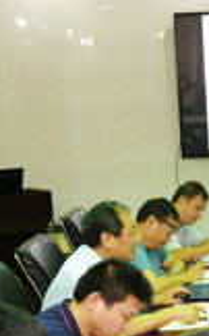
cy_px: 278
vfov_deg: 20.1
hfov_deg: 12.1
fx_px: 931
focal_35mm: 102
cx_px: 337
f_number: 4
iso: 360
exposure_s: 1/30
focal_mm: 18
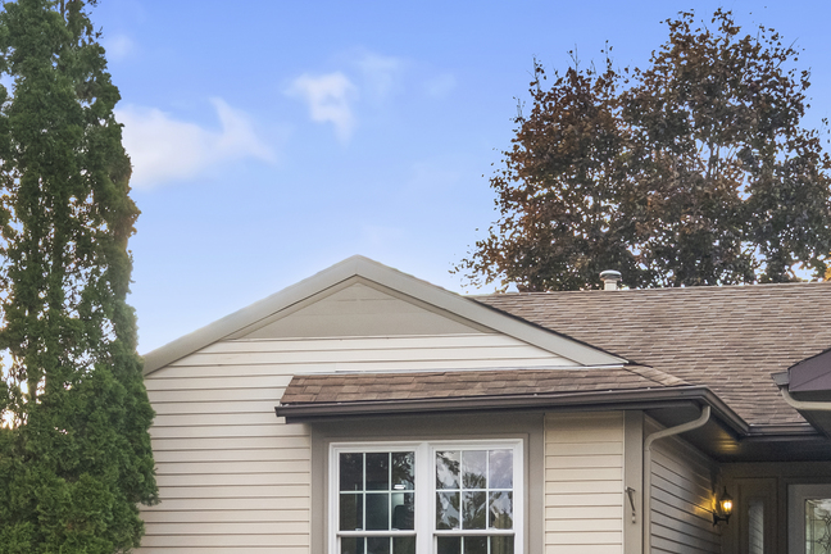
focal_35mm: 90
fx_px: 2077
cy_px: 627
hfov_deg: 22.6
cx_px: 439
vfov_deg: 14.8
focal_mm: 24
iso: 320
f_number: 9
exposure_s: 1/120
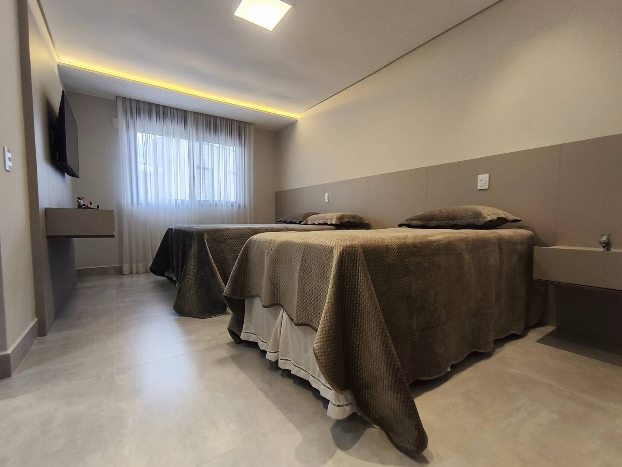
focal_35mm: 16
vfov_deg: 78.1
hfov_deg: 94.5
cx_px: 311
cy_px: 234
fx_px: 287
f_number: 2.2
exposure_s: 1/60
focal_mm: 1.65
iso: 64
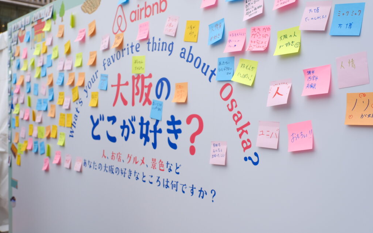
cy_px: 108
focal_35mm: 36
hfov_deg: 54.0
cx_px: 187
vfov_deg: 35.3
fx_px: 366
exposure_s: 1/240
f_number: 4.5
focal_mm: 23
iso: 160
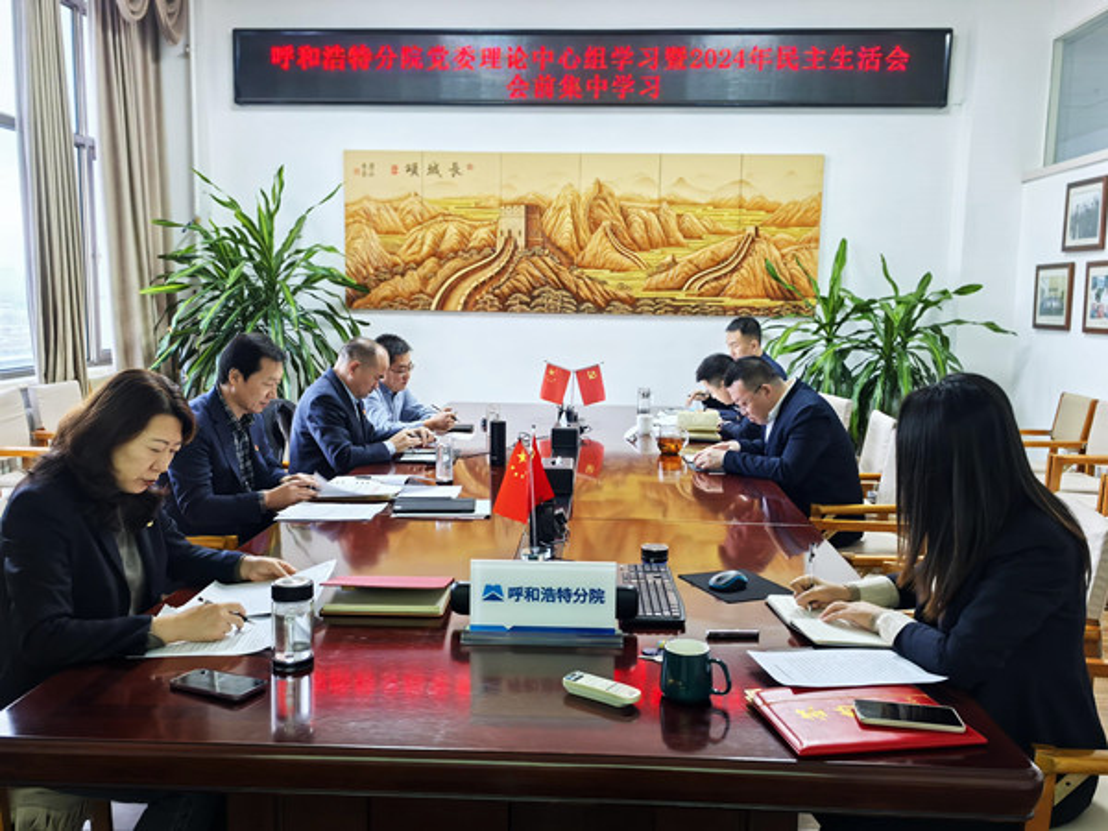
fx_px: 992
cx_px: 554
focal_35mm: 31
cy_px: 416
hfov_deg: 58.4
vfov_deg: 45.4
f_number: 2
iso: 200
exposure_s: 1/50
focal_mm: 5.75
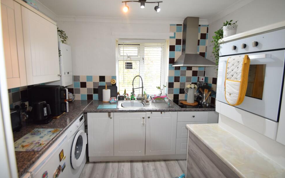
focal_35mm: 16
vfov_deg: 71.1
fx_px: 124
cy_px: 81
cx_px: 138
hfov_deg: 97.8
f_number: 4.5
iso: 800
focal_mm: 10
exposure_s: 1/80
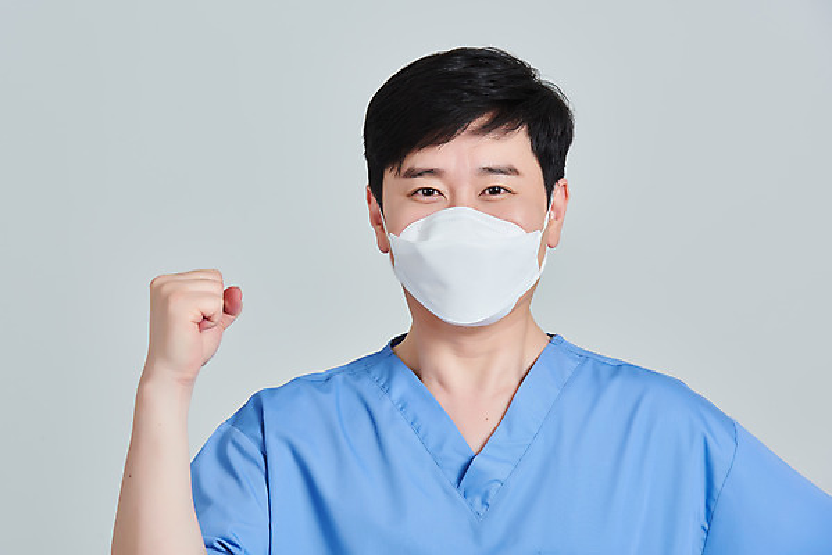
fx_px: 4046
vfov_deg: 7.9
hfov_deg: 11.7
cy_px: 278
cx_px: 416
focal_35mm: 175
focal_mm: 175
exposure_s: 1/125
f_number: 14
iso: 100
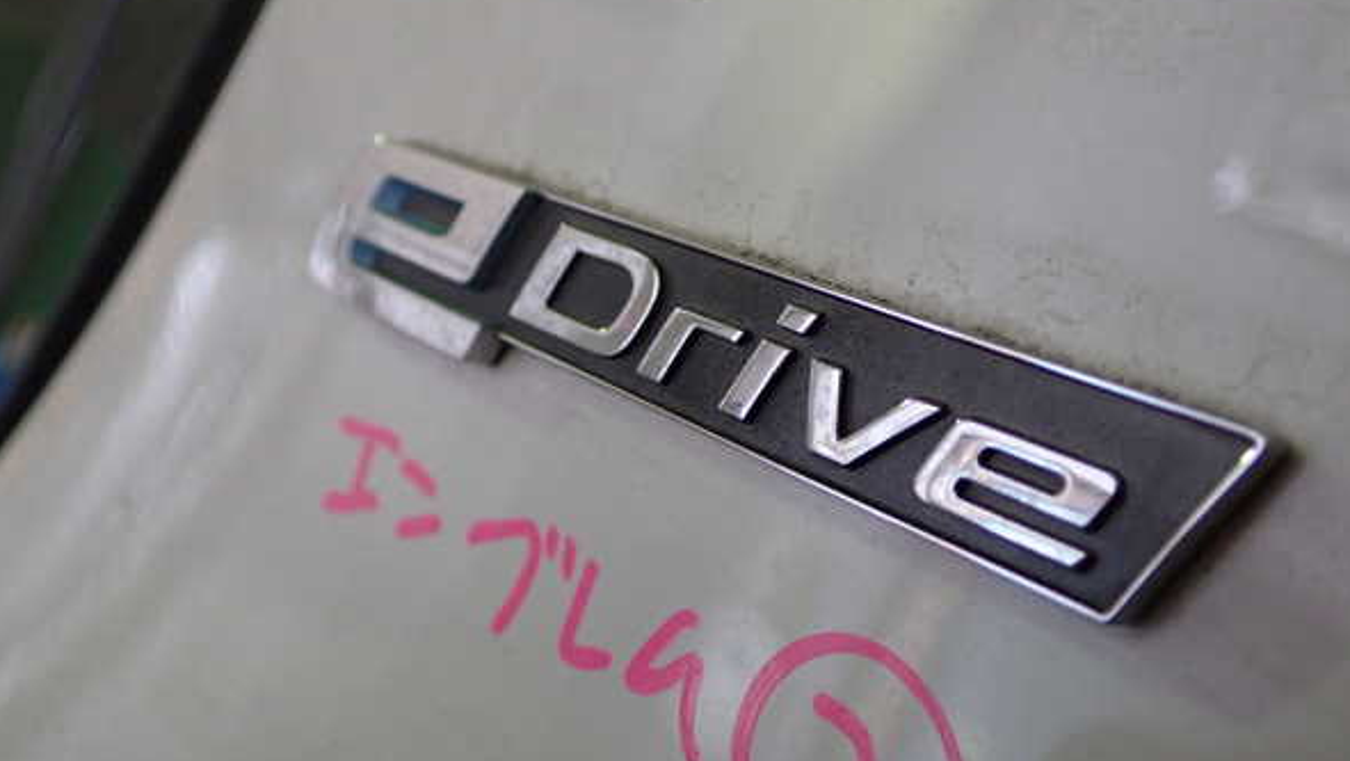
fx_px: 1504
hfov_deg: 48.3
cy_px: 352
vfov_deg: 28.4
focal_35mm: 42
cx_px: 676
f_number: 2.7
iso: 400
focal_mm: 6.83
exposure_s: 1/40
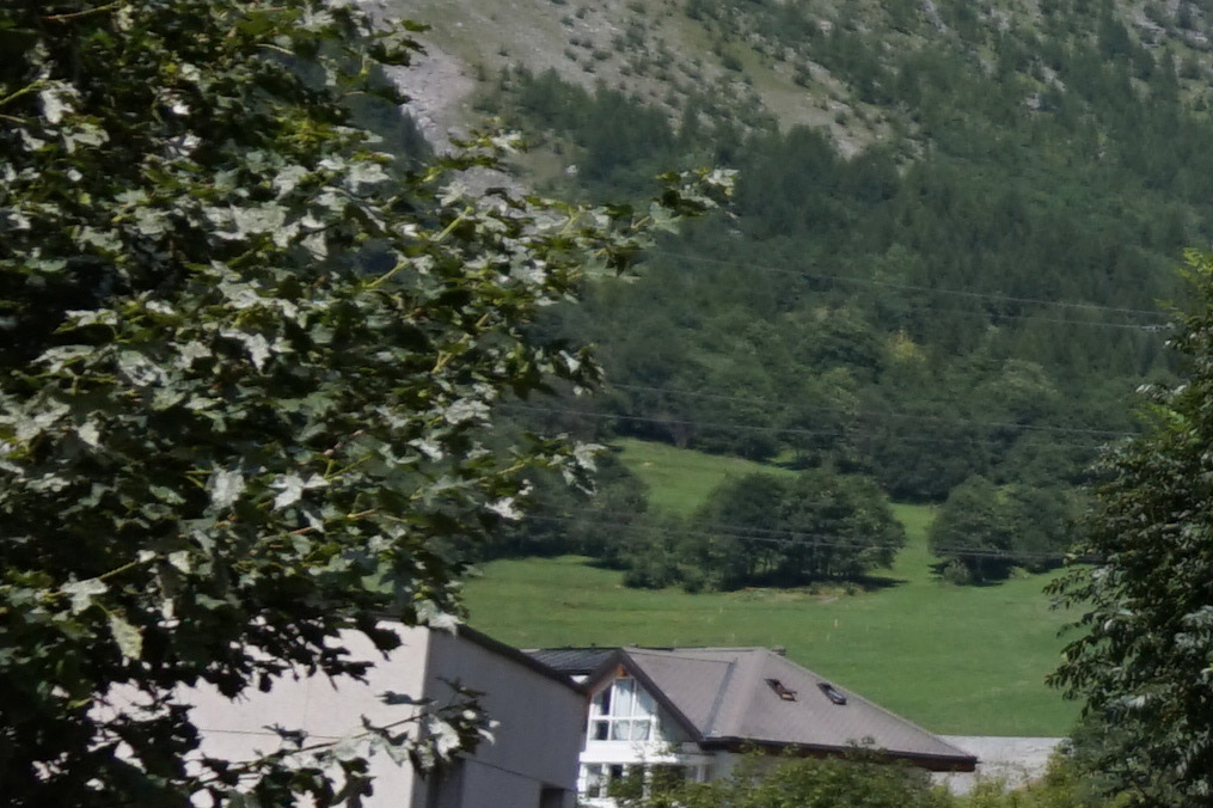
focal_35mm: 129
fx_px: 4345
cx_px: 2724
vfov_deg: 10.6
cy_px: 117
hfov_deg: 12.9
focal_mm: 16
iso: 100
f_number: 3.5
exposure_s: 1/2000
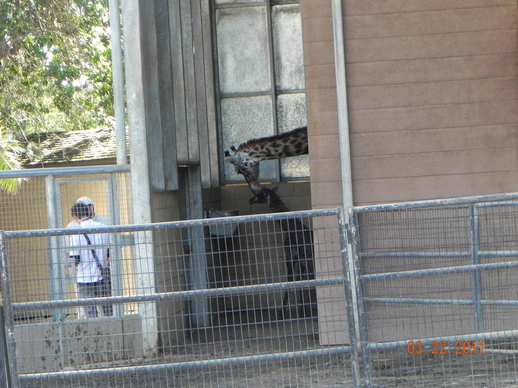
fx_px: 2424
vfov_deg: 9.2
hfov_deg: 12.2
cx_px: 259
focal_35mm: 162
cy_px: 194
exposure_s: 1/54.1
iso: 160
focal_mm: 28.8
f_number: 4.5
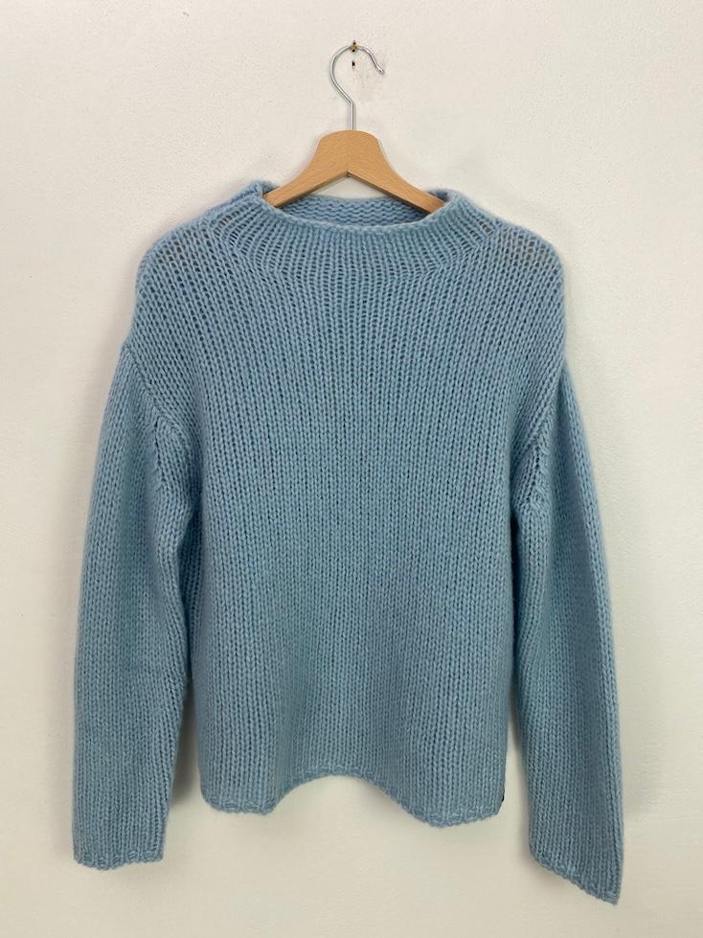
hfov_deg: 53.1
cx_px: 352
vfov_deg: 67.3
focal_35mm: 26
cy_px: 469
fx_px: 704
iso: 32
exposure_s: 1/100
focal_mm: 4.25
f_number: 1.8
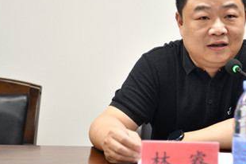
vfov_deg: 14.7
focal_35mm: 93
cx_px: 192
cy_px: 67
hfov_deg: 21.7
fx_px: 635
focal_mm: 50
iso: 320
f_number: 2.8
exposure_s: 1/40
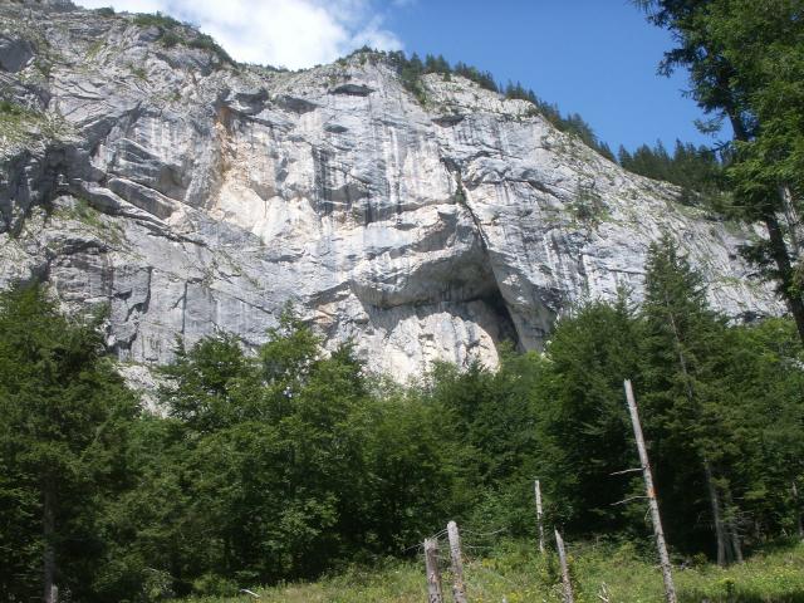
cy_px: 302
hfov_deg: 50.1
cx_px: 402
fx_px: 859
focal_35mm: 37
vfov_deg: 38.7
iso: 50
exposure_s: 1/125
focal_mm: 7.7
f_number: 7.1
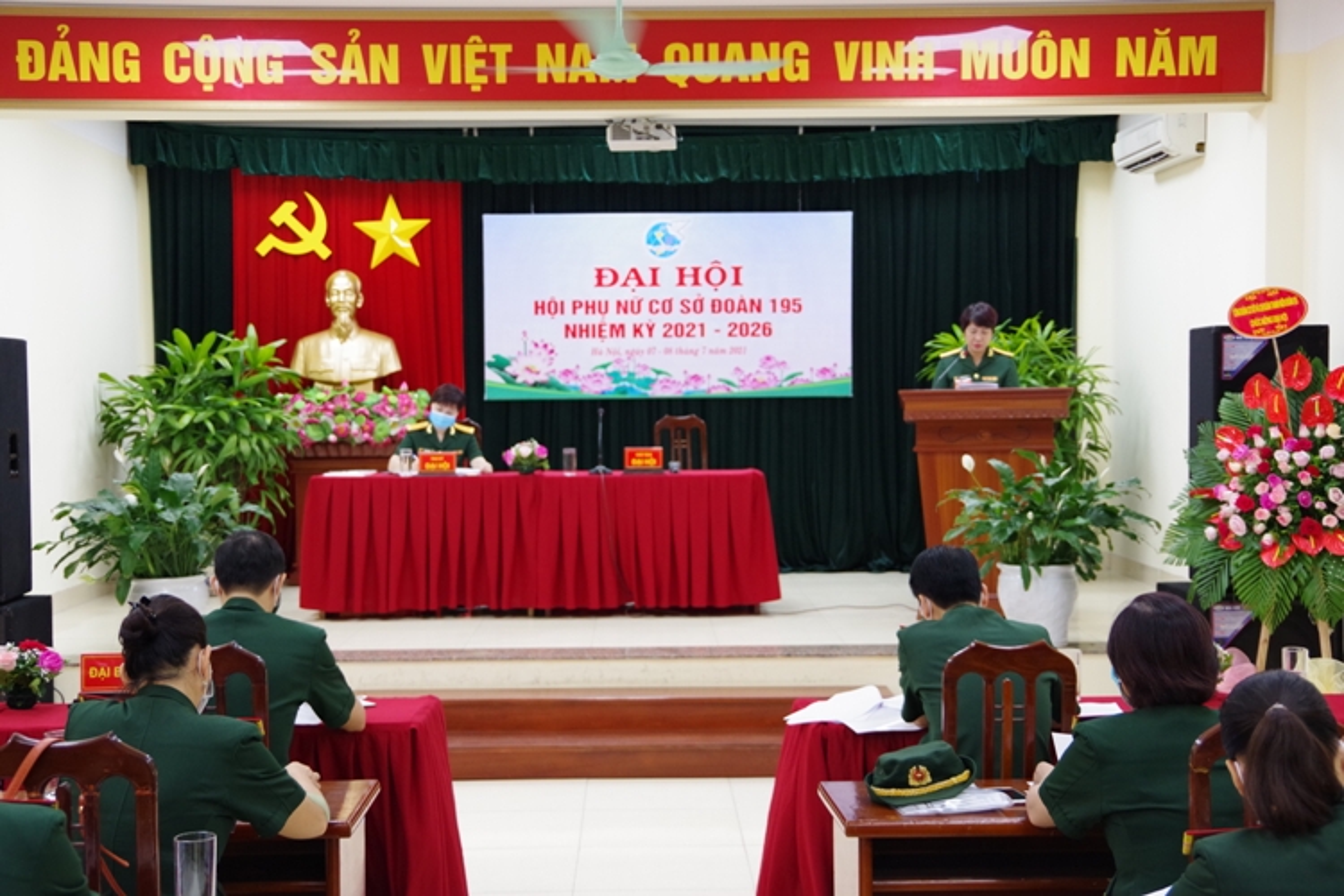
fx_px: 1717
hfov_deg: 42.7
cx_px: 672
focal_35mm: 46
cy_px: 448
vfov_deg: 29.2
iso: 1600
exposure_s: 1/100
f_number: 4.5
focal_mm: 31
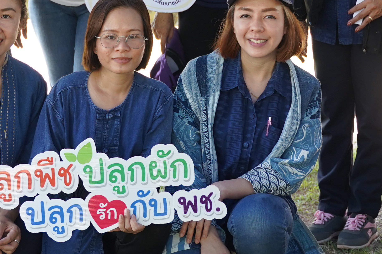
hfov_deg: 18.4
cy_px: -42
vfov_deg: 12.1
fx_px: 1178
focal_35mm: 111
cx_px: 129
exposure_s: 1/250
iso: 800
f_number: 2.8
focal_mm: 34
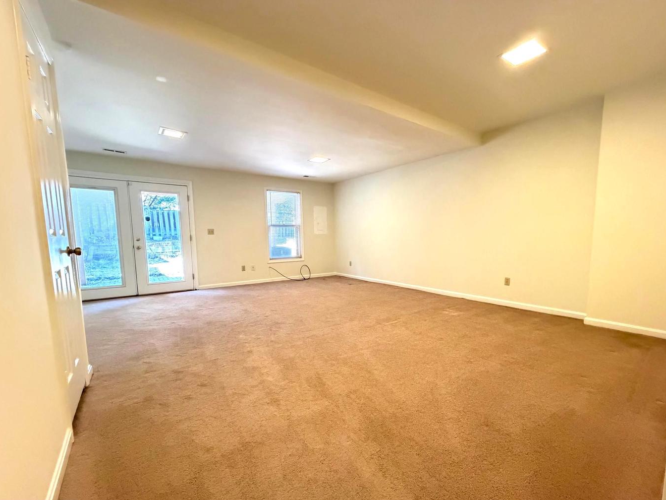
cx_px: 347
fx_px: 289
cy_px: 267
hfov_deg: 98.1
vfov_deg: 81.6
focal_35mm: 15
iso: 1250
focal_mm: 2.22
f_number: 2.2
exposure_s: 1/60
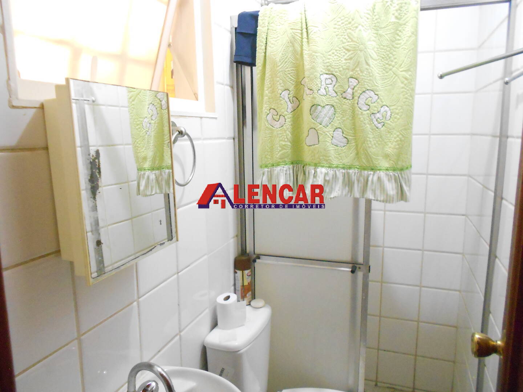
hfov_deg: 67.3
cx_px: 262
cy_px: 196
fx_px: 393
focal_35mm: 26
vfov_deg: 53.1
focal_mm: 4.6
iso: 800
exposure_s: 1/20
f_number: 3.2
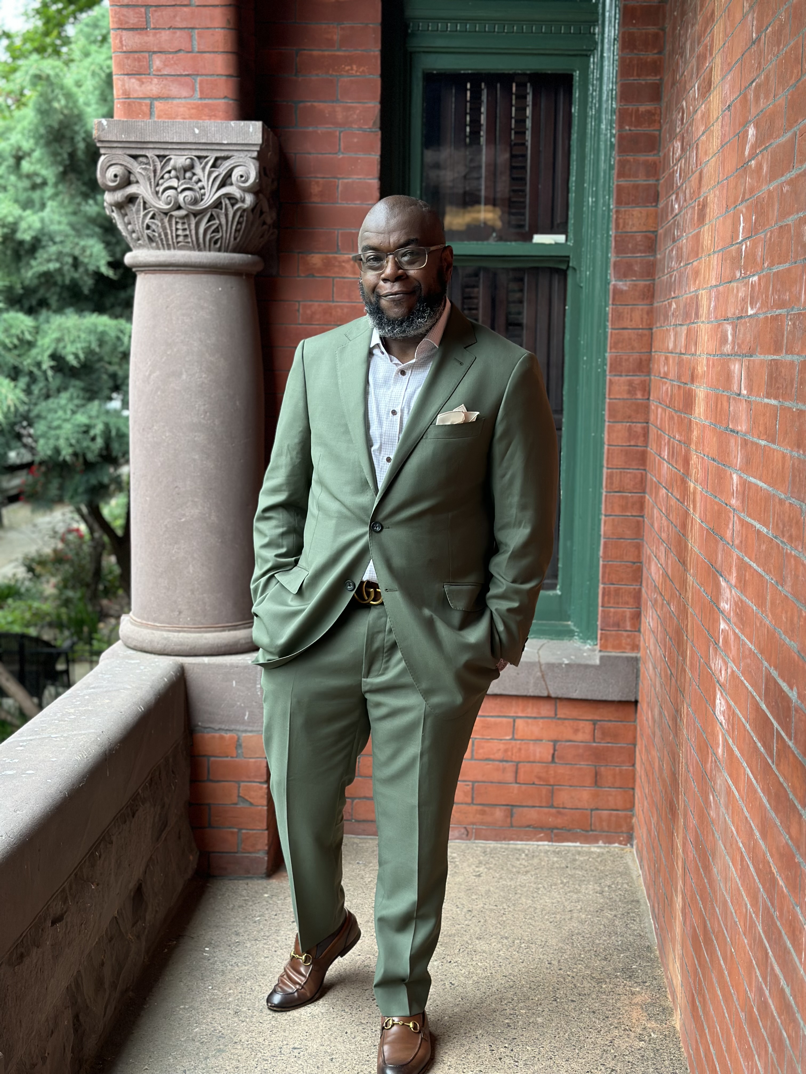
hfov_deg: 30.3
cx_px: 403
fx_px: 1490
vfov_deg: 39.7
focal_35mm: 48
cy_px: 537
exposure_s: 1/69
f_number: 1.78
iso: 125
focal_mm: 6.86
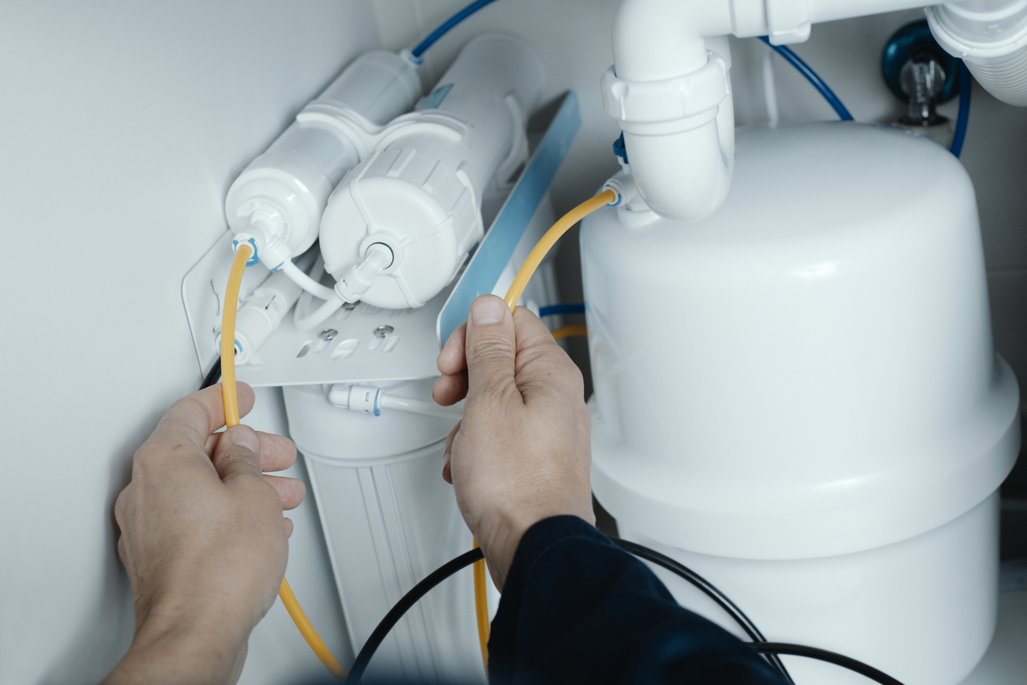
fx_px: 1426
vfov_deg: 27.0
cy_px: 342
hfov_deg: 39.6
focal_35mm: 50
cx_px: 514
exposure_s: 1/60
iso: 400
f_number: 5
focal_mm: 50
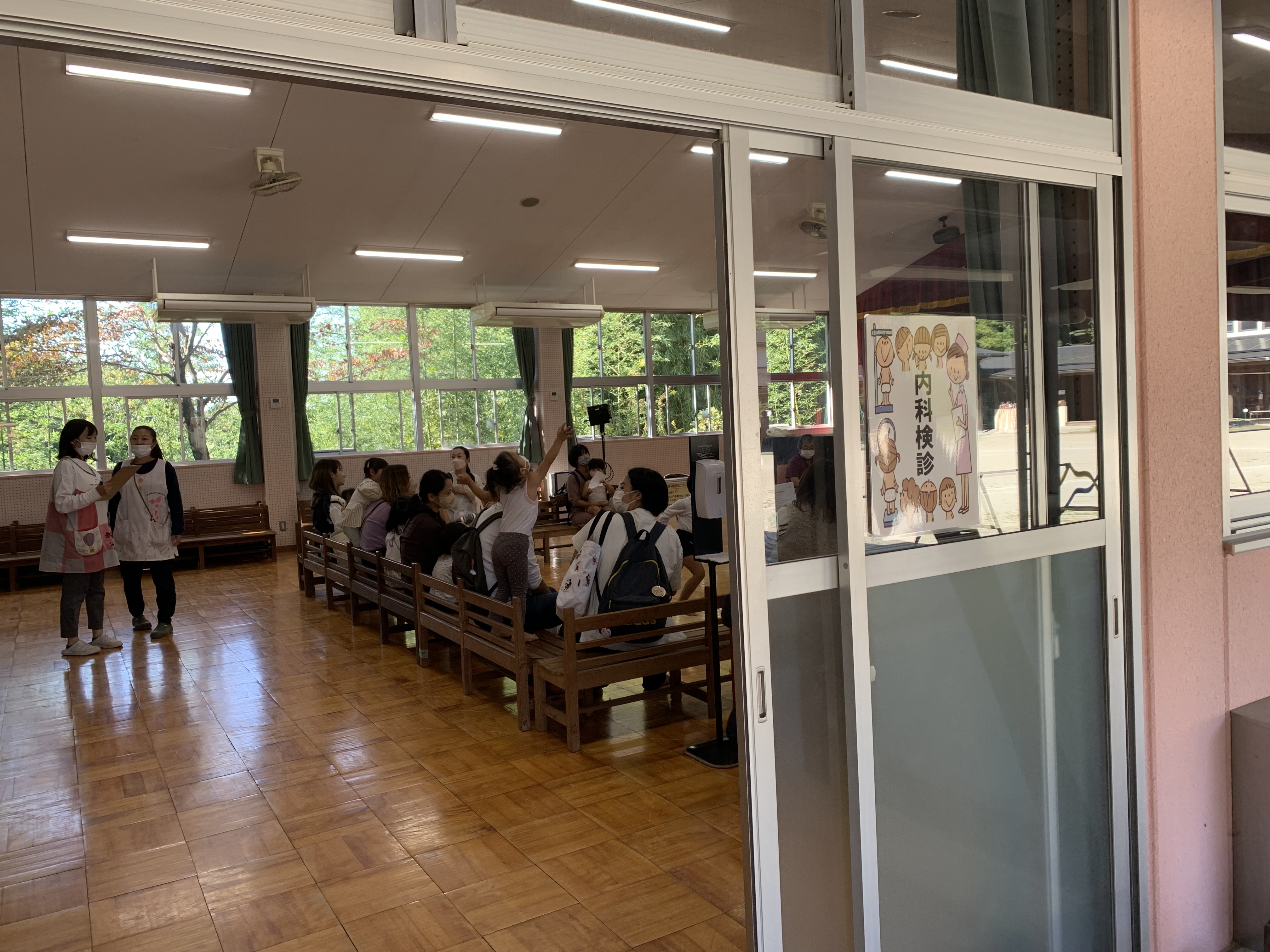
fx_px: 954
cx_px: 635
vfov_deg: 53.1
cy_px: 476
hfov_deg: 67.3
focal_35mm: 26
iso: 40
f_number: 1.8
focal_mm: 4.25
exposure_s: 1/121
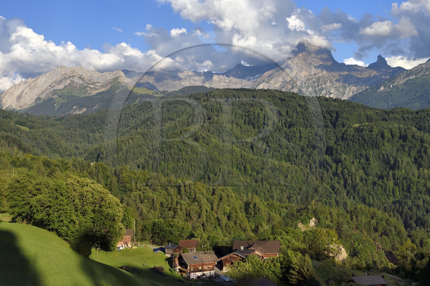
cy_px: 143
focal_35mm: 44
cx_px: 215
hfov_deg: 44.5
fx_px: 525
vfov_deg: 30.5
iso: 400
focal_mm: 44
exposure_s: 1/800
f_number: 9
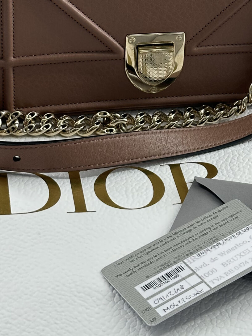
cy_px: -57
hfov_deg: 13.1
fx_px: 1096
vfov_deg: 16.7
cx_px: 161
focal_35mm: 113
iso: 64
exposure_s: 1/204
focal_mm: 6.86
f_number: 1.78
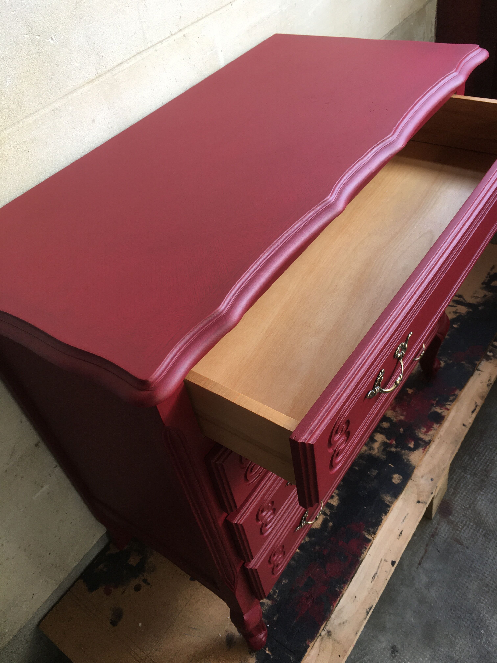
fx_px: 555
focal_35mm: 29
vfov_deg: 61.7
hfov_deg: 48.2
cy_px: 332
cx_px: 248
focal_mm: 4.15
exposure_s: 1/33
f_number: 2.2
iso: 32
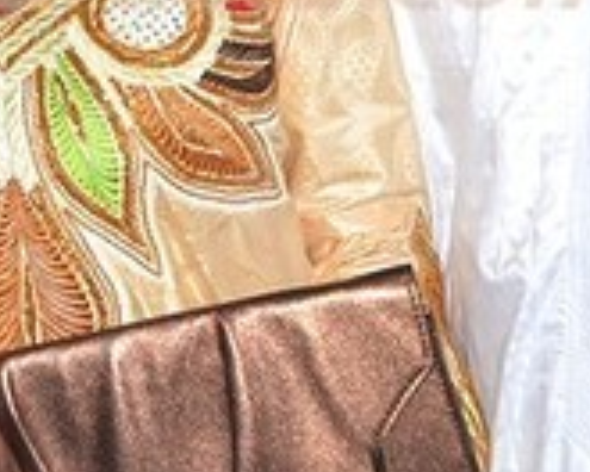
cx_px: 36
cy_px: -36
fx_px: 2287
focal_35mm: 131
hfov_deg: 14.5
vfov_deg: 11.6
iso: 400
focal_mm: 22
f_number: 4
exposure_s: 1/60
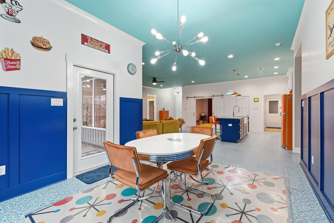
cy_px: 112
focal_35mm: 16
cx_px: 167
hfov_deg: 96.7
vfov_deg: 73.8
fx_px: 149
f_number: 9
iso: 250
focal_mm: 16
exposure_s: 1/13
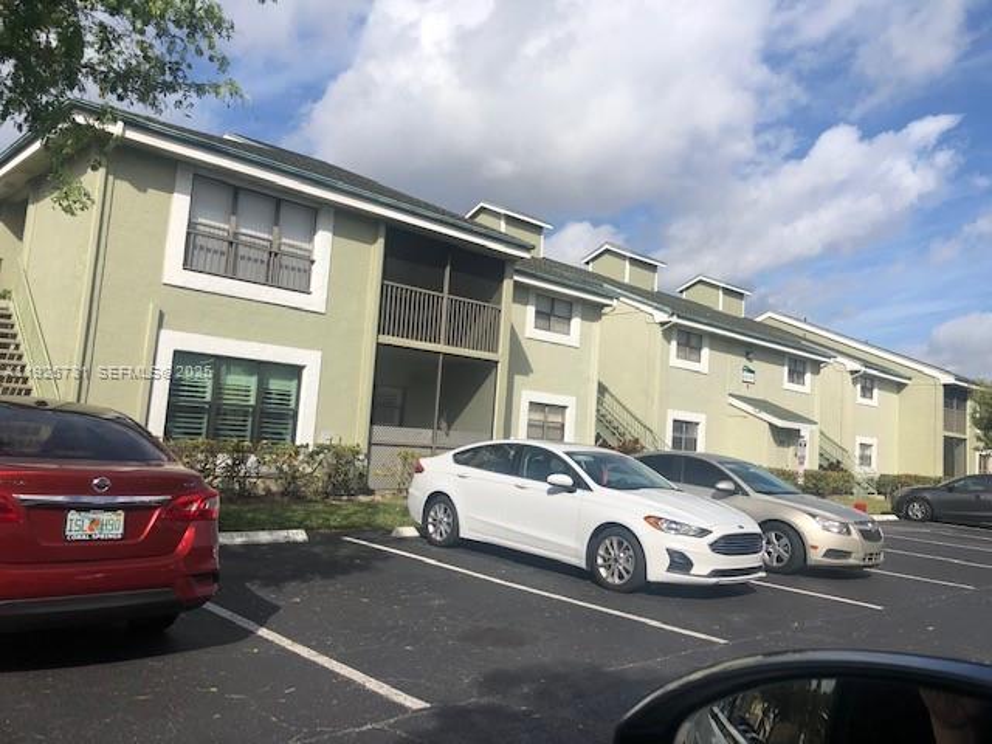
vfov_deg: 49.7
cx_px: 496
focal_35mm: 28
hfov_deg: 63.4
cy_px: 372
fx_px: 802
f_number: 1.8
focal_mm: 4
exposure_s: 1/3745
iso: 20
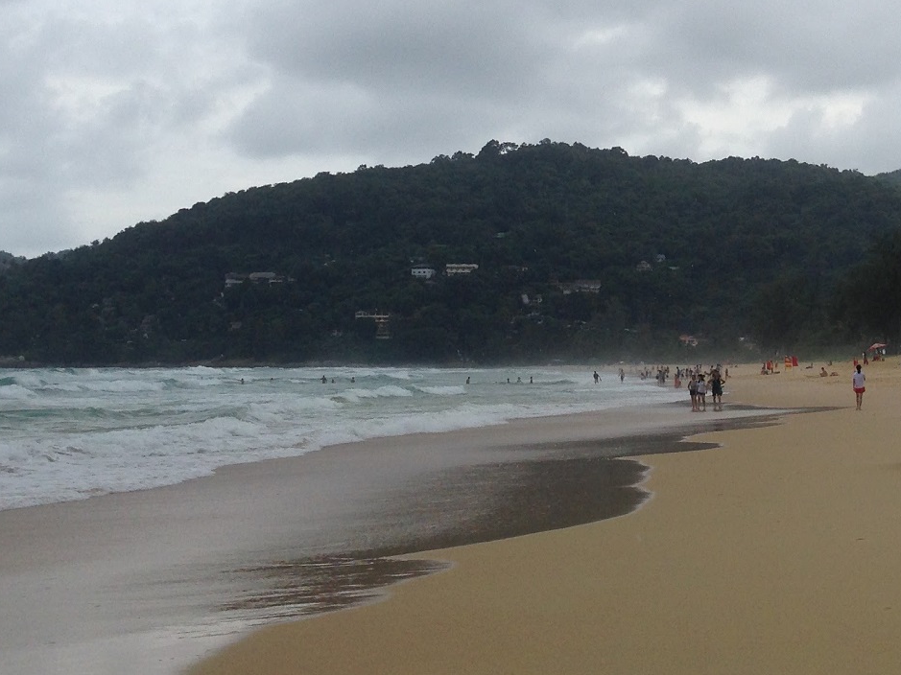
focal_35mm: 72
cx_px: 754
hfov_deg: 26.4
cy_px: 84
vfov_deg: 20.1
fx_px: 1874
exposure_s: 1/1153
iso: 50
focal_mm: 4.12
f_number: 2.4
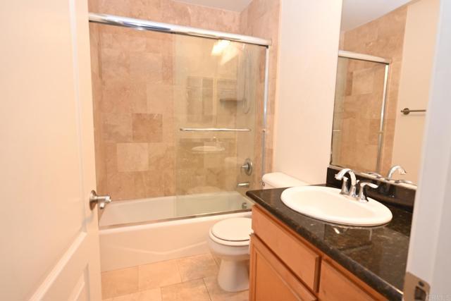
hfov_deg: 85.4
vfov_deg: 63.2
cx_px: 226
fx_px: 244
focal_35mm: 20
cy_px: 150
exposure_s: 1/60
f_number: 5.6
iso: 900
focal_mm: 13
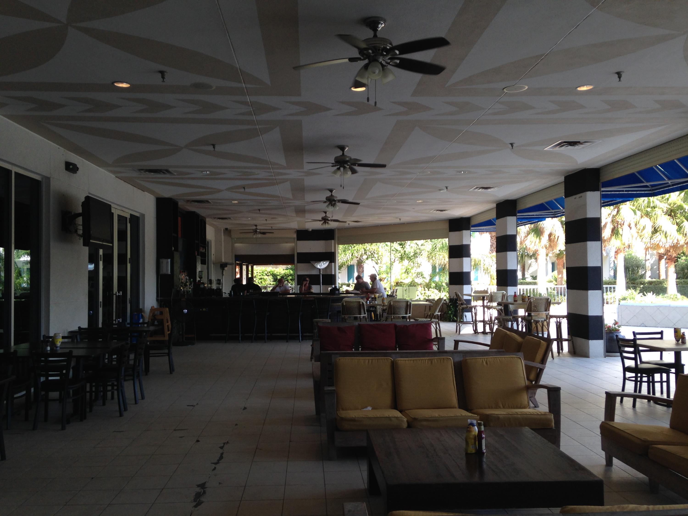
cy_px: 258
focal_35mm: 33
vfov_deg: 42.9
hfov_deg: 55.4
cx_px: 344
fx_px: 656
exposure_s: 1/120
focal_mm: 4.12
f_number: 2.4
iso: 50
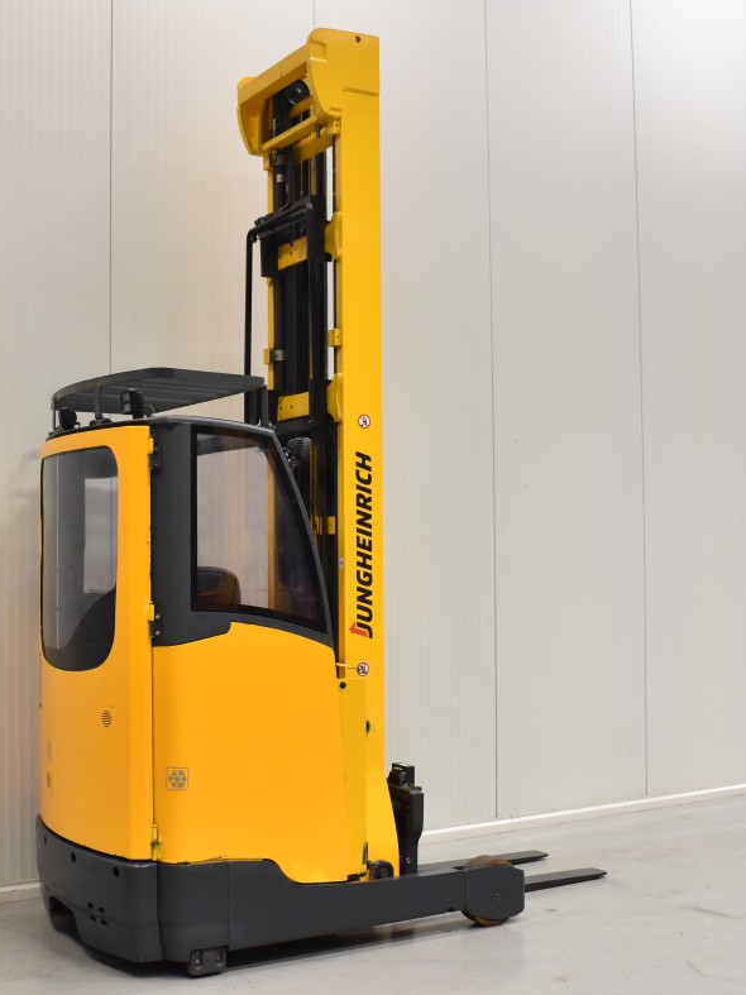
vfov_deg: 43.0
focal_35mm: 44
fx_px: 1265
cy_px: 494
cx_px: 278
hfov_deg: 32.7
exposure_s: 1/30
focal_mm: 20
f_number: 7.1
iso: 1250
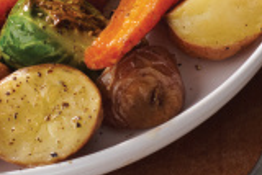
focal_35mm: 313
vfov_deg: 4.4
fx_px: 2280
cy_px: -123
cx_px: -8
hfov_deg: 6.6
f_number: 8
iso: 250
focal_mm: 50
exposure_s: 1/200
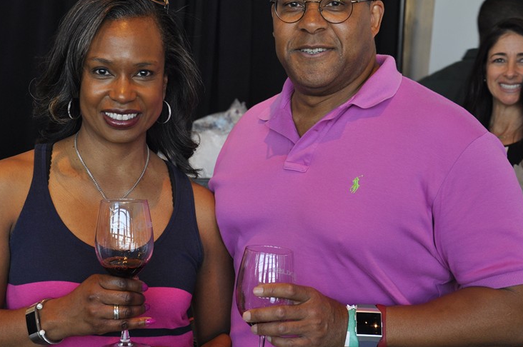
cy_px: 151
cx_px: 199
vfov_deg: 18.9
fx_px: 1040
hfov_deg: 28.1
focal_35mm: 72
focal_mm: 35
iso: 400
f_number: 5
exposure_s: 1/60
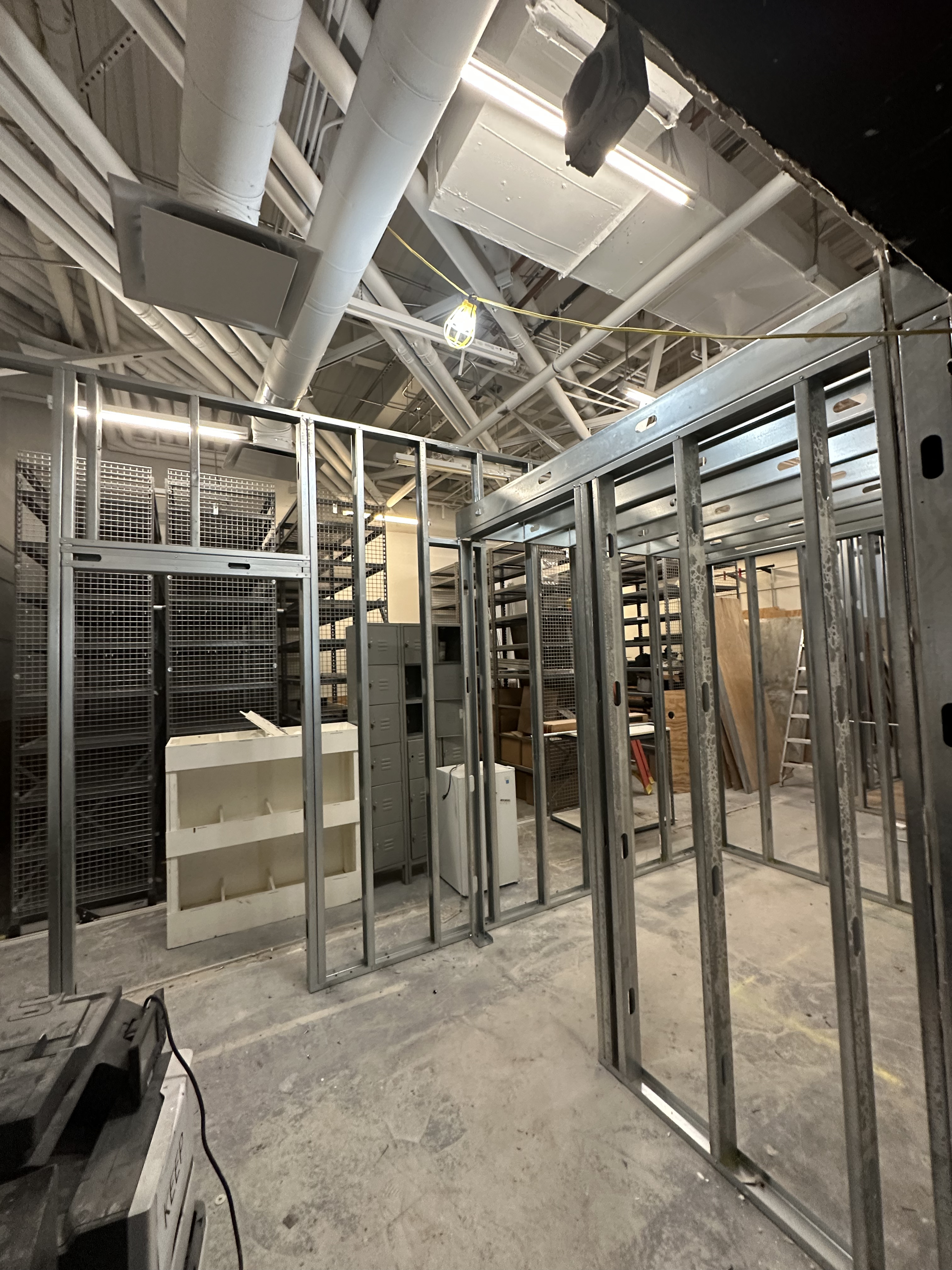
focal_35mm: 14
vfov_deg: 102.1
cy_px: 635
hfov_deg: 85.7
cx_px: 476
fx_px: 513
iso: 400
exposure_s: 1/60
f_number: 2.2
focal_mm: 2.22
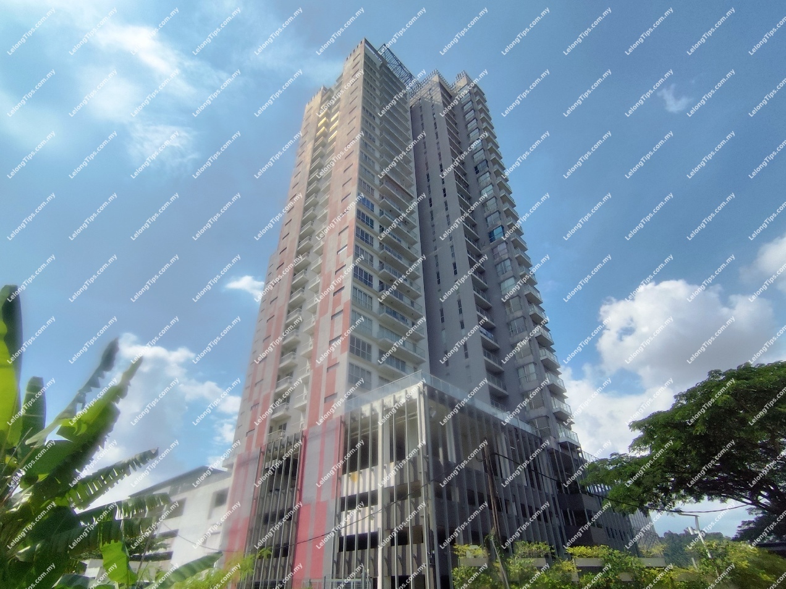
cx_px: 393
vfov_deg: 78.1
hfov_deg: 94.5
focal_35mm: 16
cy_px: 294
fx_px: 363
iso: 50
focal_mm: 1.65
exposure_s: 1/4705
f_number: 2.2
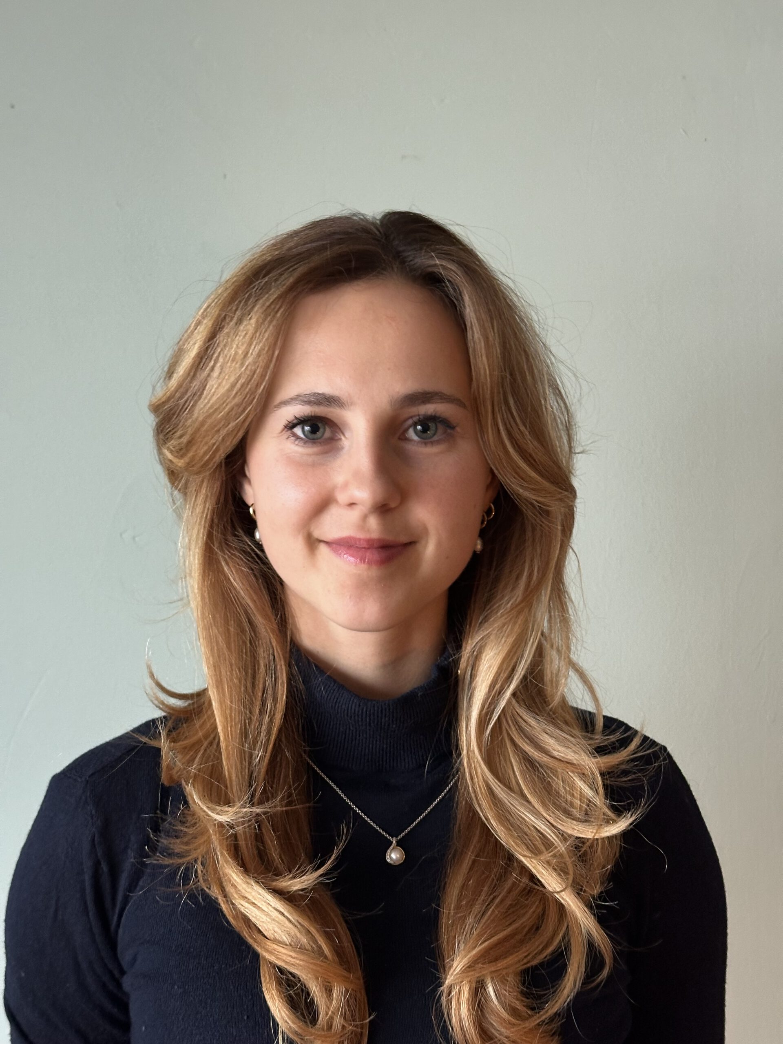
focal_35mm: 48
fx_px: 1448
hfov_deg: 30.3
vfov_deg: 39.7
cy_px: 522
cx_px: 392
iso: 250
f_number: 1.78
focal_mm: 6.86
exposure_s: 1/44
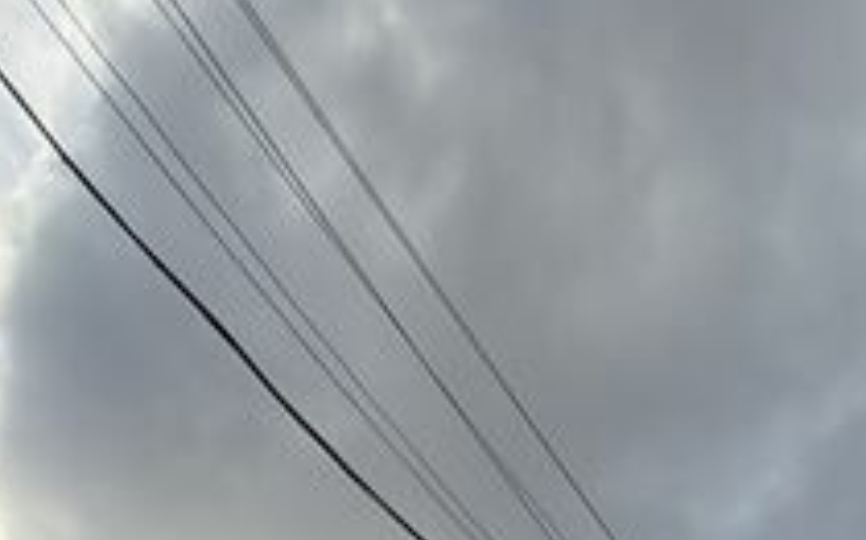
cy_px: 1315
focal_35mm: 68
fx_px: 1604
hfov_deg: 30.1
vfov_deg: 13.6
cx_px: 540
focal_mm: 2.22
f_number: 2.2
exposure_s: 1/742
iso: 64
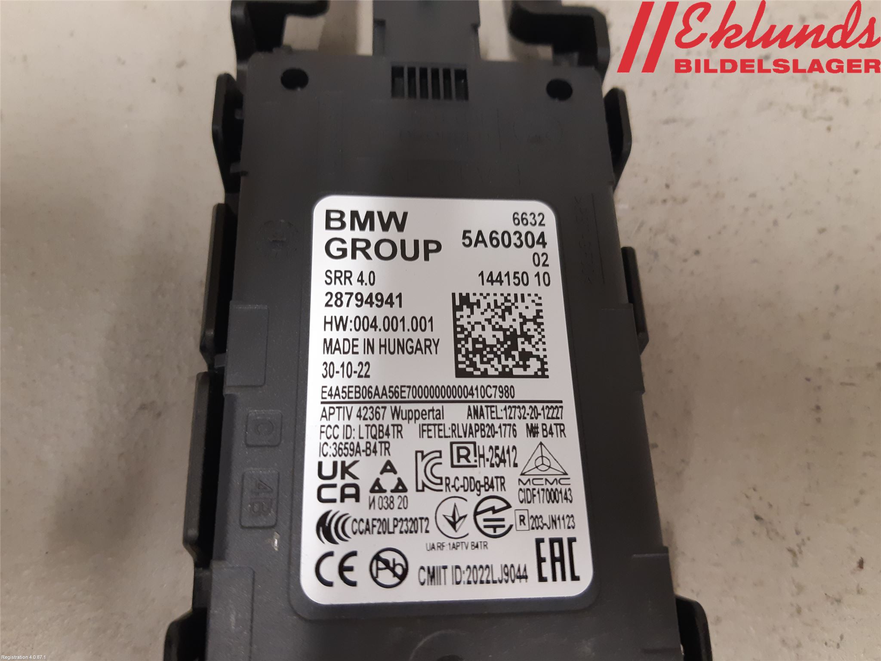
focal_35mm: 26
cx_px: 440
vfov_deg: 53.1
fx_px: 662
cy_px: 330
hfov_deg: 67.3
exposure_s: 1/50
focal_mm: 3.93
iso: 200
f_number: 1.7
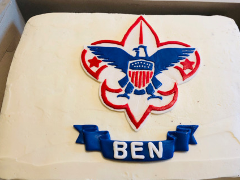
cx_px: 131
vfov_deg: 42.9
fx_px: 229
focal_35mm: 33
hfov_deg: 55.3
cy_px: 102
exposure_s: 1/24
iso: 32
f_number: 1.8
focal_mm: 4
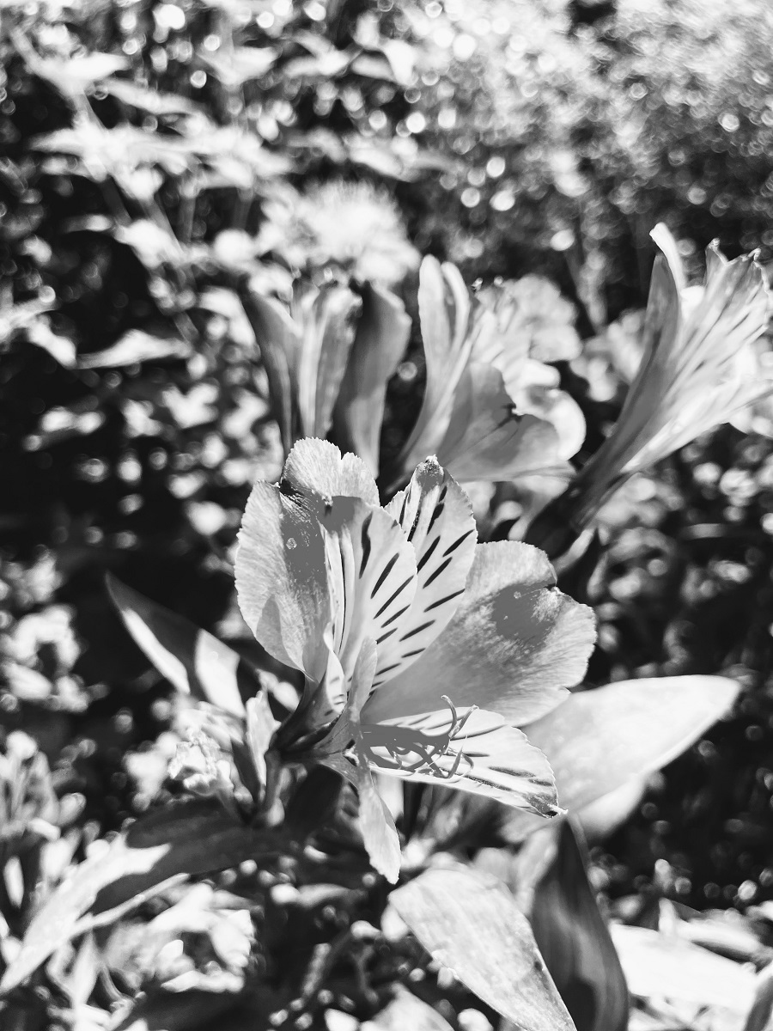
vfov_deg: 67.3
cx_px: 386
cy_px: 516
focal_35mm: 26
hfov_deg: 53.1
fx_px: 774
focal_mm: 4.2
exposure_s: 1/1366
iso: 32
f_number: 1.6
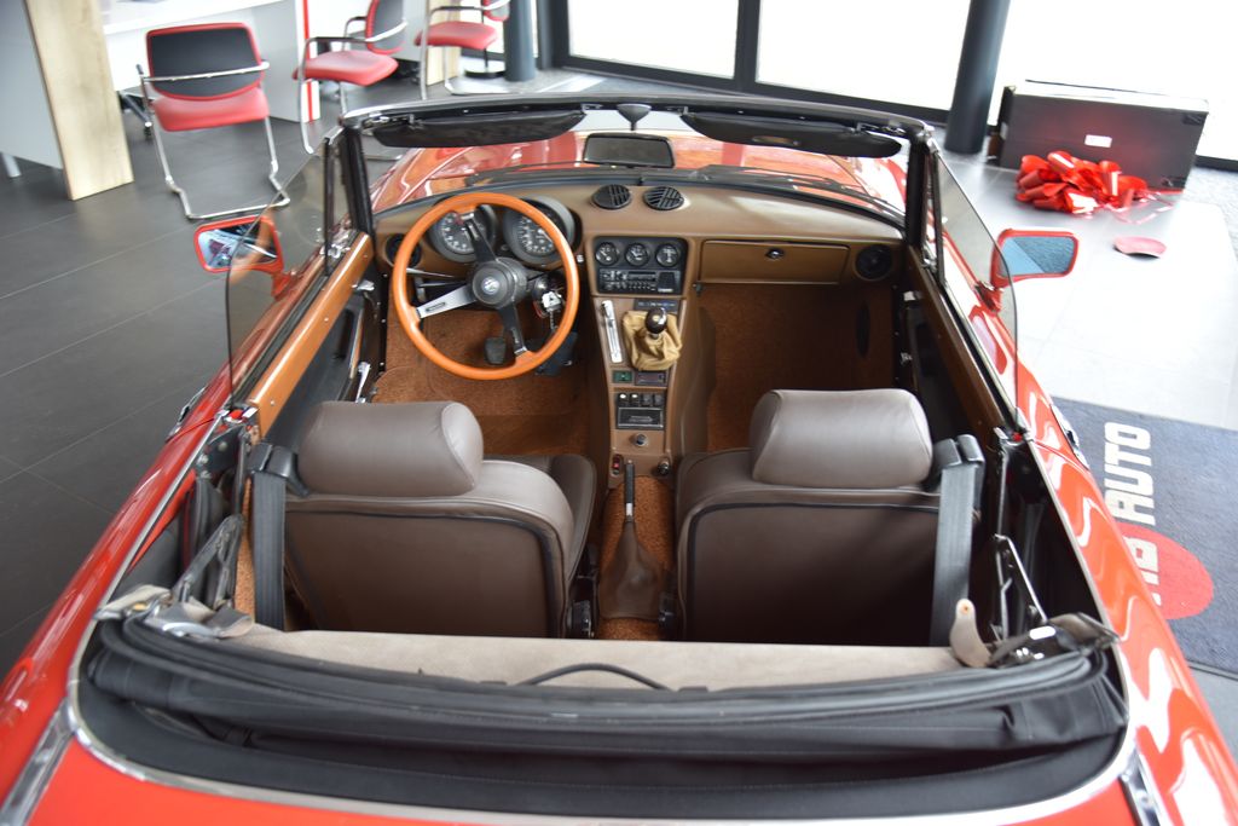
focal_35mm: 30
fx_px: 1032
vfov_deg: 43.6
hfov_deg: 61.9
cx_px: 619
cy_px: 413
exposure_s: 1/15
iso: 500
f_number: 4
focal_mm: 30
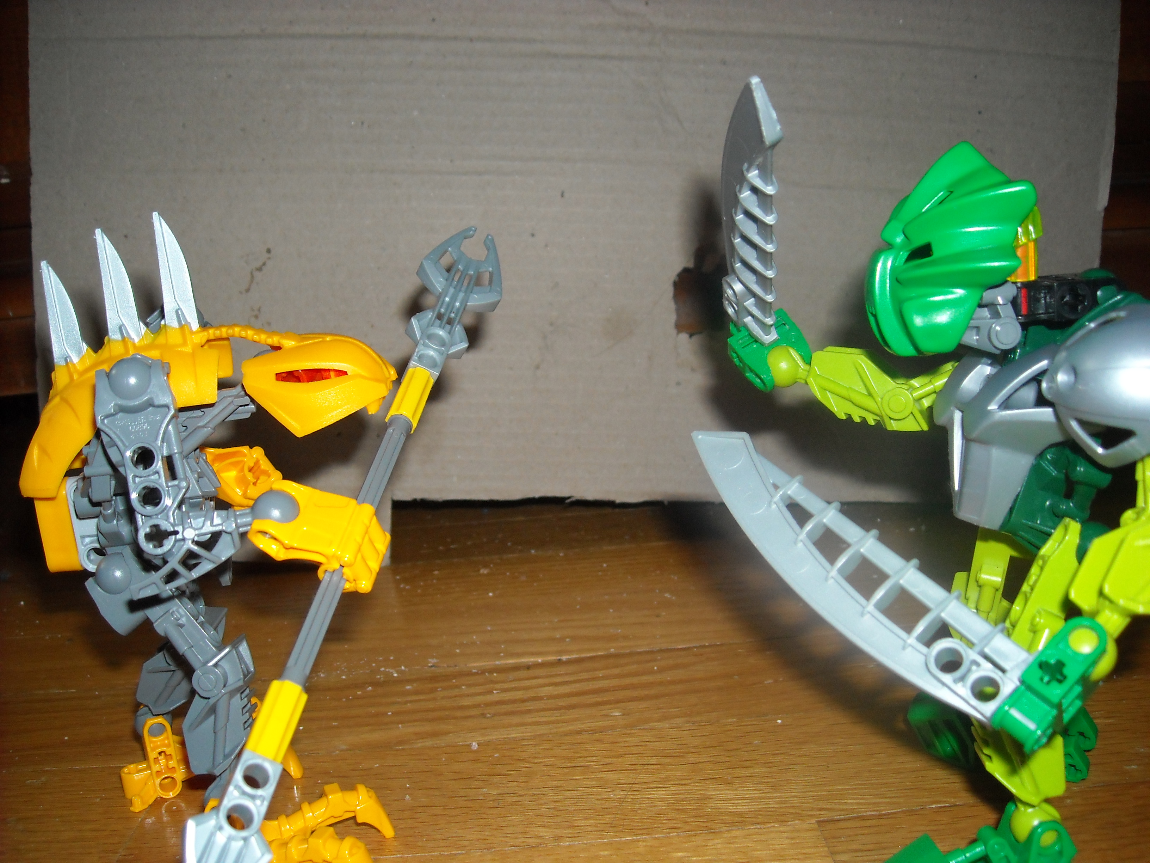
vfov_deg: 40.7
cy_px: 432
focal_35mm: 35
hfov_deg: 52.6
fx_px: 1163
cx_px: 575
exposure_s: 1/60
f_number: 2.8
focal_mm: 5.7
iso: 200
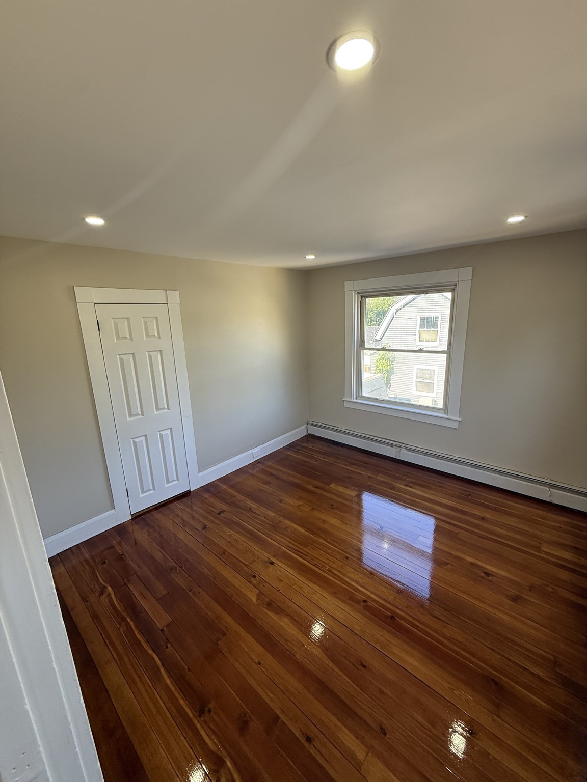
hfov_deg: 85.7
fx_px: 317
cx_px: 294
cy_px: 391
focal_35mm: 14
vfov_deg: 102.1
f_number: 2.2
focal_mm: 2.22
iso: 80
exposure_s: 1/120
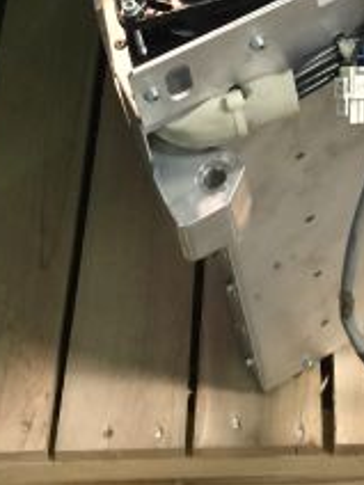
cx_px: 375
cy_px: -183
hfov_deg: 17.5
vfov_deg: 21.1
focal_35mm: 82
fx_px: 1150
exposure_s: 1/10
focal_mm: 4.15
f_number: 2.2
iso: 100
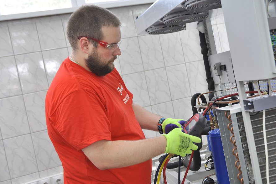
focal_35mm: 48
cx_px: 139
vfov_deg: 28.3
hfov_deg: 41.5
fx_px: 364
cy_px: 91
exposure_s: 1/100
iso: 400
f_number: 4.5
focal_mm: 31
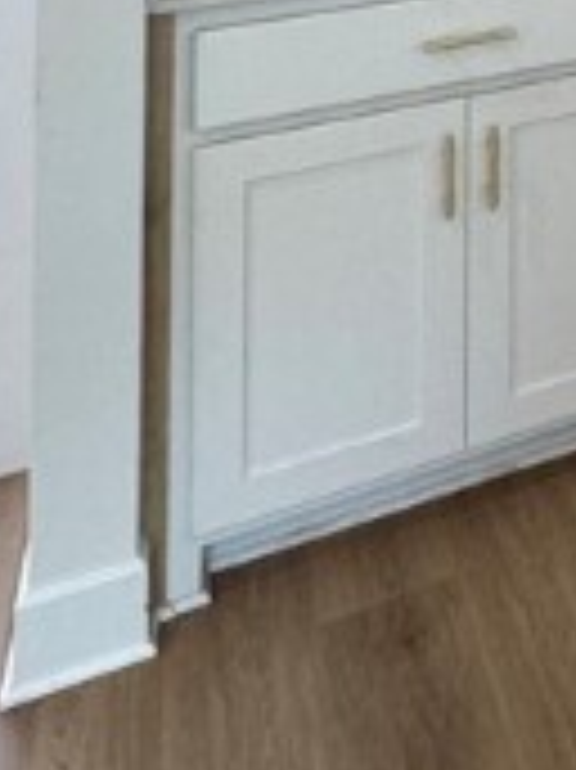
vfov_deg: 23.7
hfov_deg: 16.6
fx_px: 1399
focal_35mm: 63
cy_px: -414
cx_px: 1202
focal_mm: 2.22
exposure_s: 1/120
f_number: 2.2
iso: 160
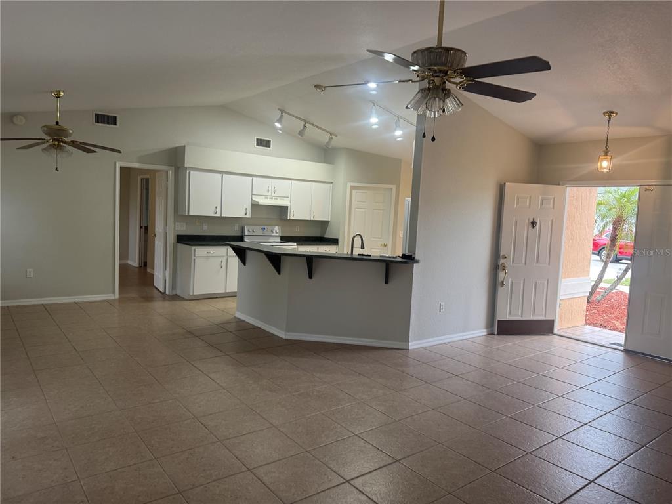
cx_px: 336
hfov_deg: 71.6
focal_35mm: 24
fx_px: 466
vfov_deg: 56.8
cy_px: 252
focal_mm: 6.76
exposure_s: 1/60
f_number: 1.78
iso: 125
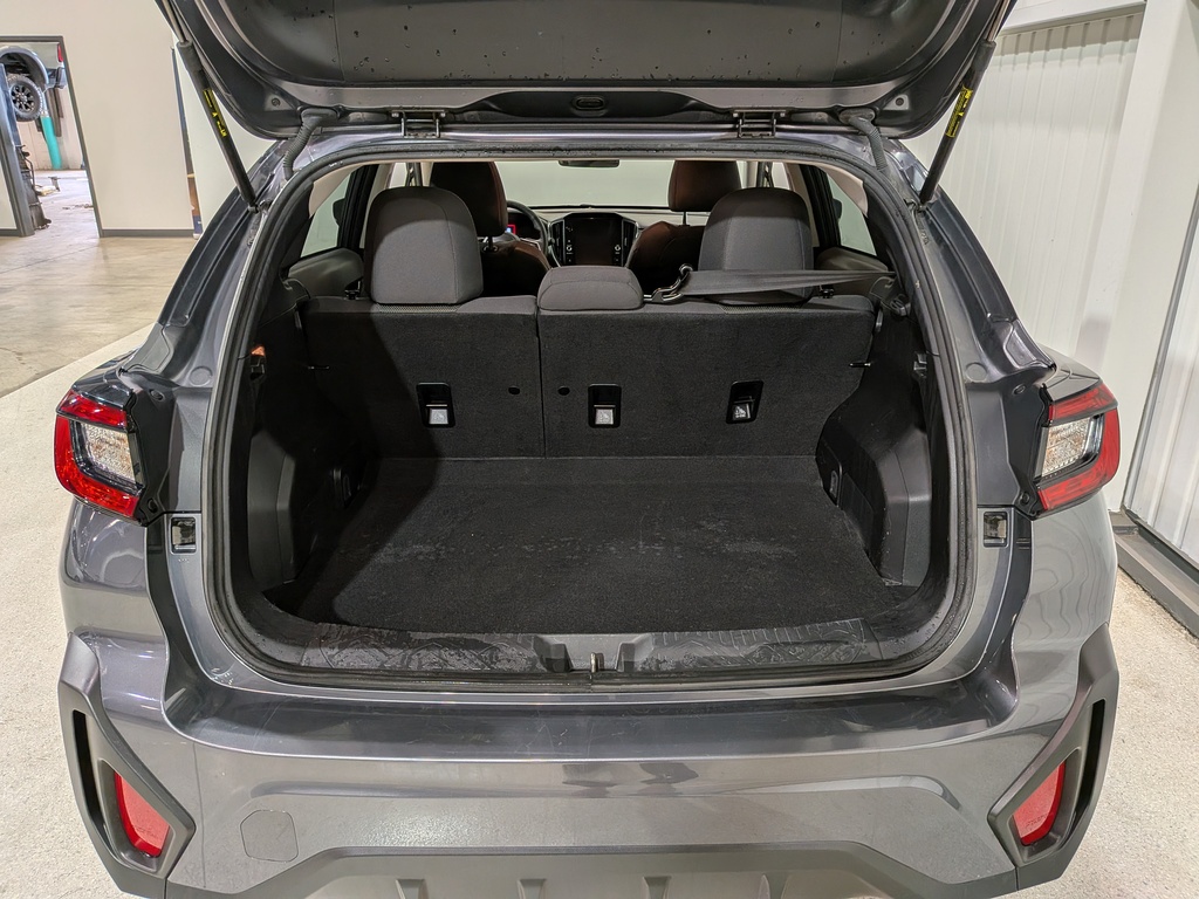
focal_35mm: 24
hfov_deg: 71.6
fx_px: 831
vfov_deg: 56.8
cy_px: 450
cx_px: 600
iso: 28
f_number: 1.7
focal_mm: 4.53
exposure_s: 1/74
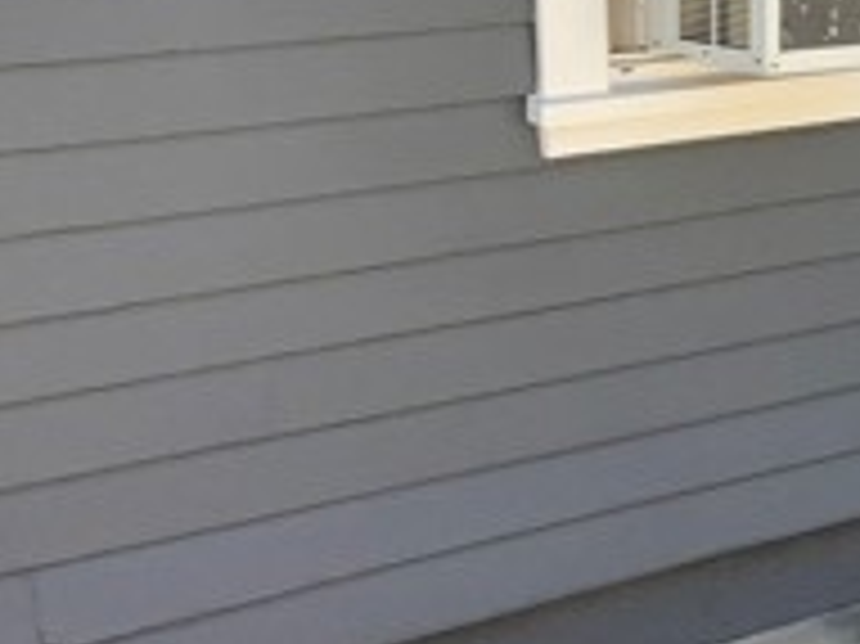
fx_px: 2582
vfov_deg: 14.1
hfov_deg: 17.9
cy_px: 77
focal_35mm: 104
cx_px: 1040
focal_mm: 3.3
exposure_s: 1/479
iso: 25
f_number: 2.4
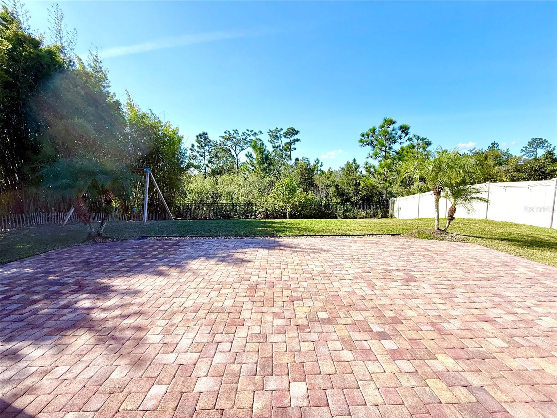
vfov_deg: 85.7
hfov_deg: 102.1
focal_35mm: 14
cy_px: 209
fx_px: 225
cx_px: 278
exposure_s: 1/1497
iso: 50
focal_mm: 2.22
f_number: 2.2
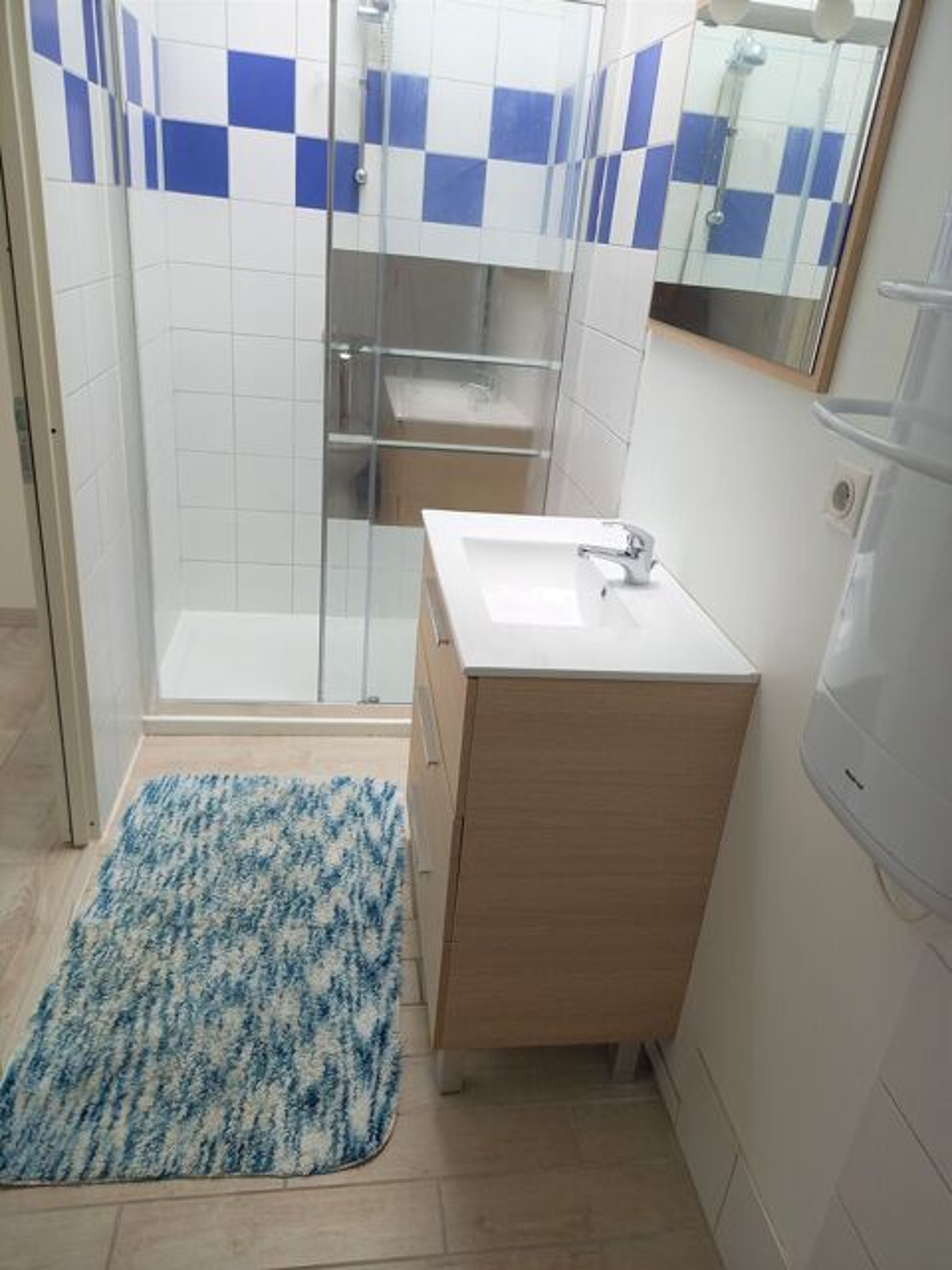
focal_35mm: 25
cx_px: 476
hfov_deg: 54.9
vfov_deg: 69.4
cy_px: 635
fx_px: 917
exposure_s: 1/50
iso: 50
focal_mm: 4.6
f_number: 2
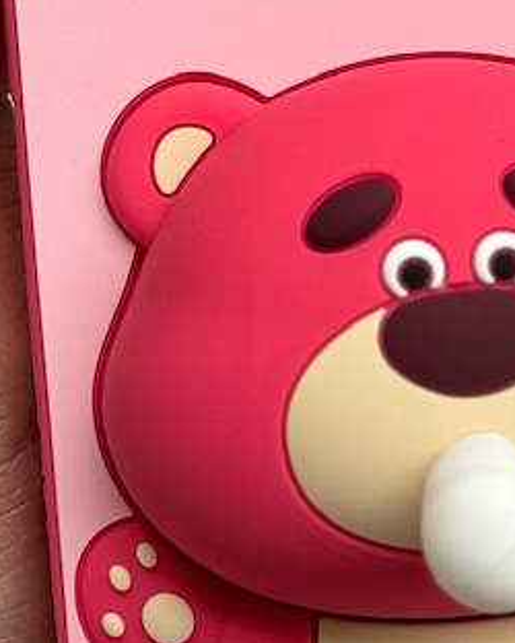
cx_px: 241
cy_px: -23
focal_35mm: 192
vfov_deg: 10.0
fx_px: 3655
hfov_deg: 8.1
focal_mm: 6.86
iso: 64
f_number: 1.78
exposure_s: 1/445
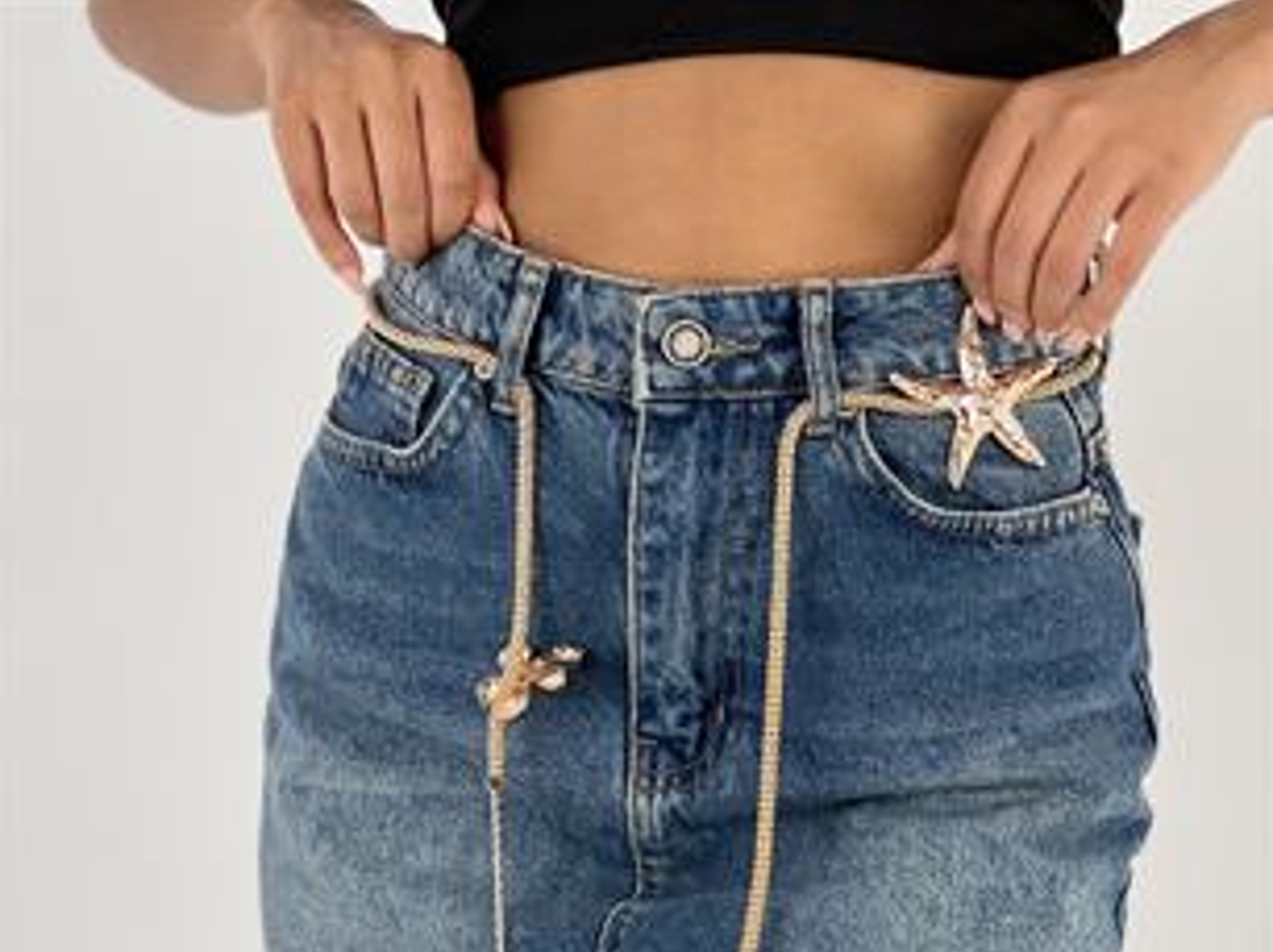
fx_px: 3822
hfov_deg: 18.9
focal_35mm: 104
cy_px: 854
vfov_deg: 14.1
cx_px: 636
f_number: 2.8
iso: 64
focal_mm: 9
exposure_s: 1/100
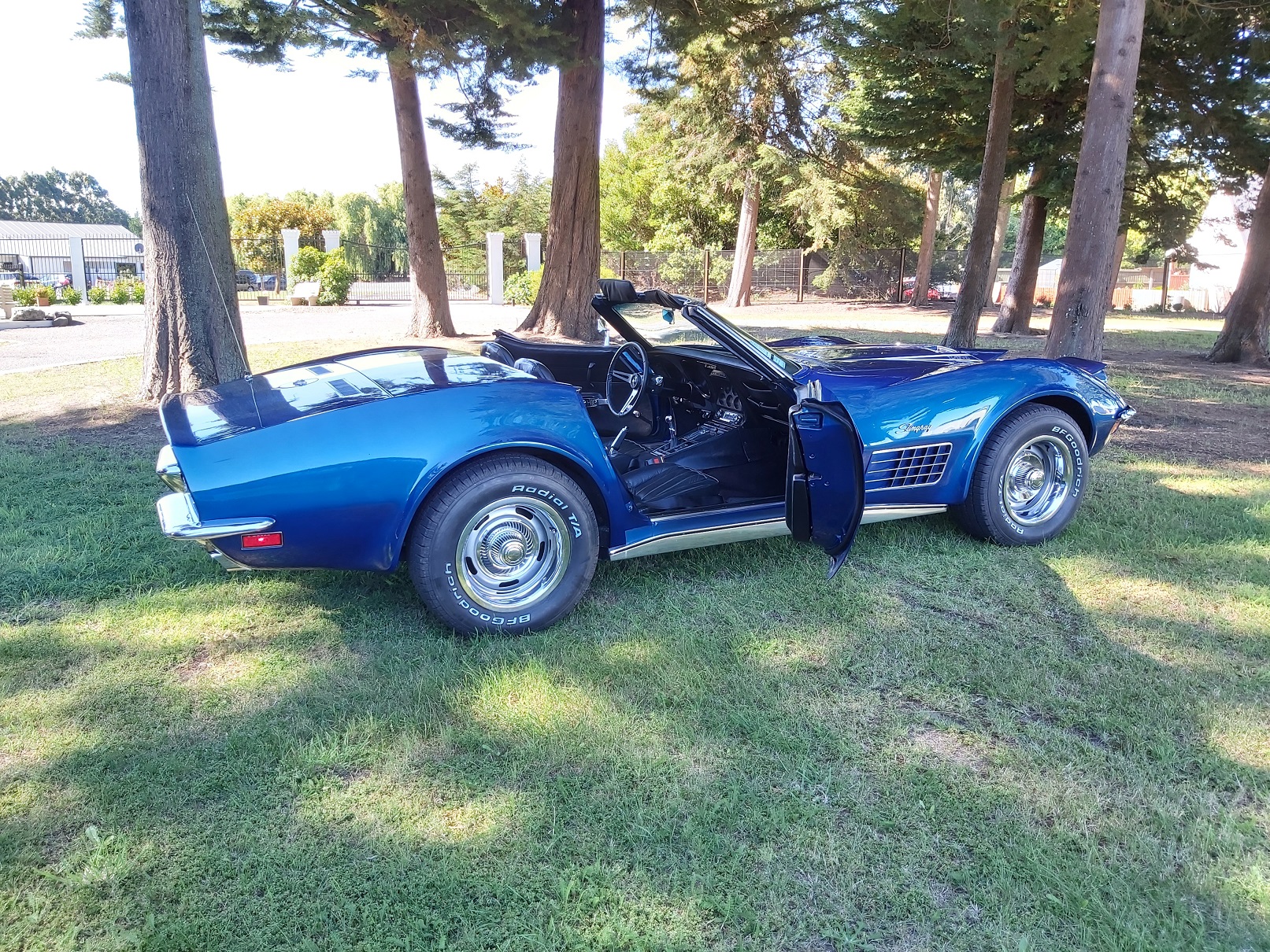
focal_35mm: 26
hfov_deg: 67.3
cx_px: 635
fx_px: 954
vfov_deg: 53.1
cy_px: 476
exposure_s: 1/100
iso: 64
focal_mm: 3.92
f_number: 1.7
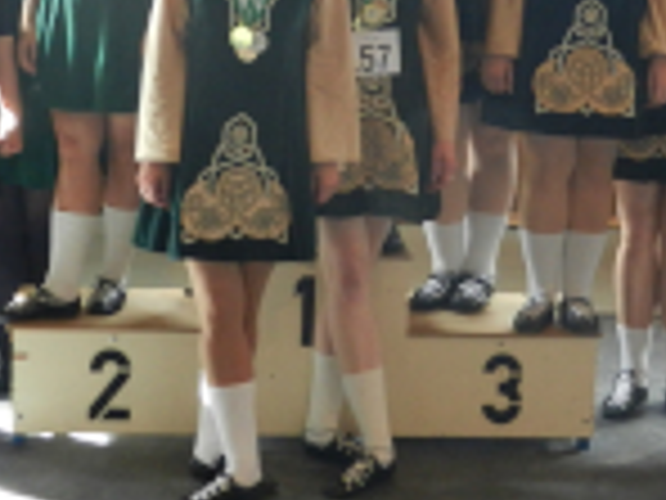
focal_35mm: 94
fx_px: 1809
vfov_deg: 15.4
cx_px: 331
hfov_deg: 20.9
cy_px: -2
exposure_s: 1/13
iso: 400
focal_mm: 6.9
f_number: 4
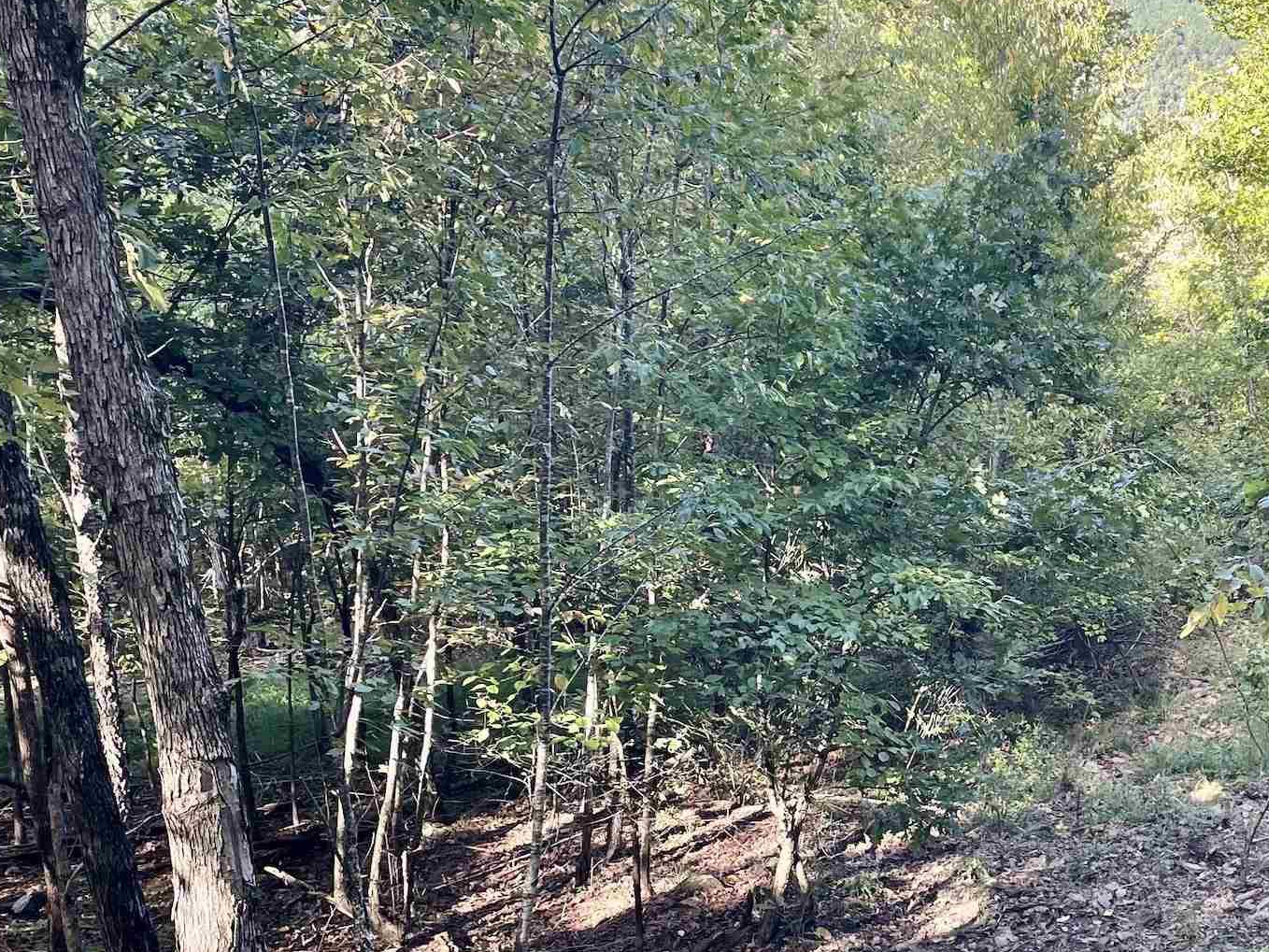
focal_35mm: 49
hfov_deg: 37.1
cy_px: 543
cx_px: 1069
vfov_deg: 29.6
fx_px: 1797
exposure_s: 1/132
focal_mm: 4.2
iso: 32
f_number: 1.6
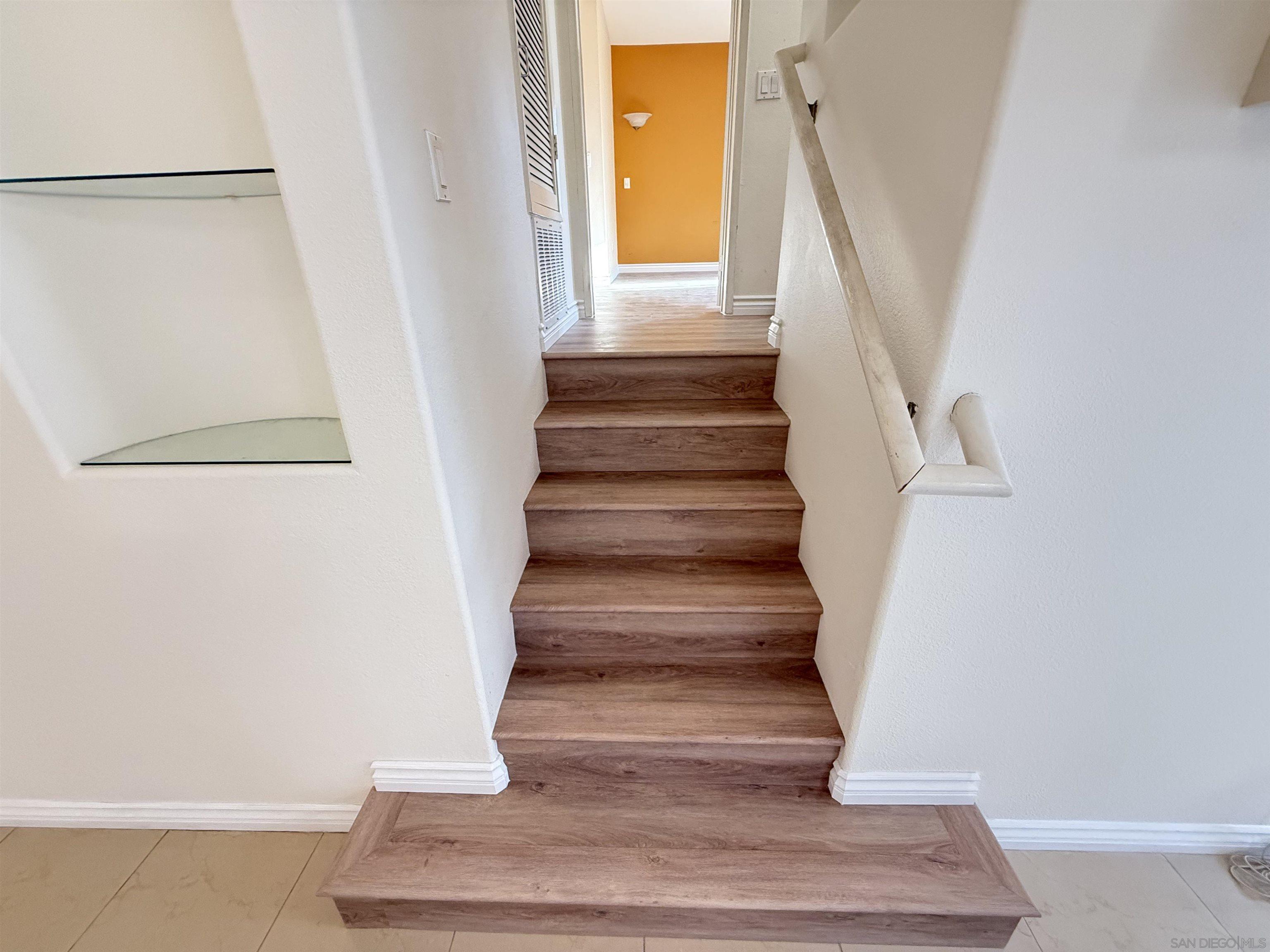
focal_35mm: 14
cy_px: 476
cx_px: 635
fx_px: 514
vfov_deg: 85.7
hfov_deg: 102.1
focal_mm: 2.22
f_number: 2.2
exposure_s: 1/120
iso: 640
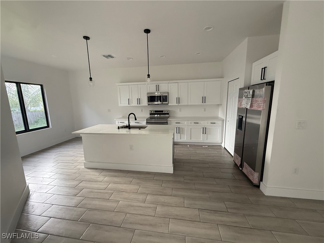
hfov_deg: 102.1
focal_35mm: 14
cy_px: 122
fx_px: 131
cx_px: 162
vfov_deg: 85.7
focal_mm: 2.22
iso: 400
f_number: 2.2
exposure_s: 1/120
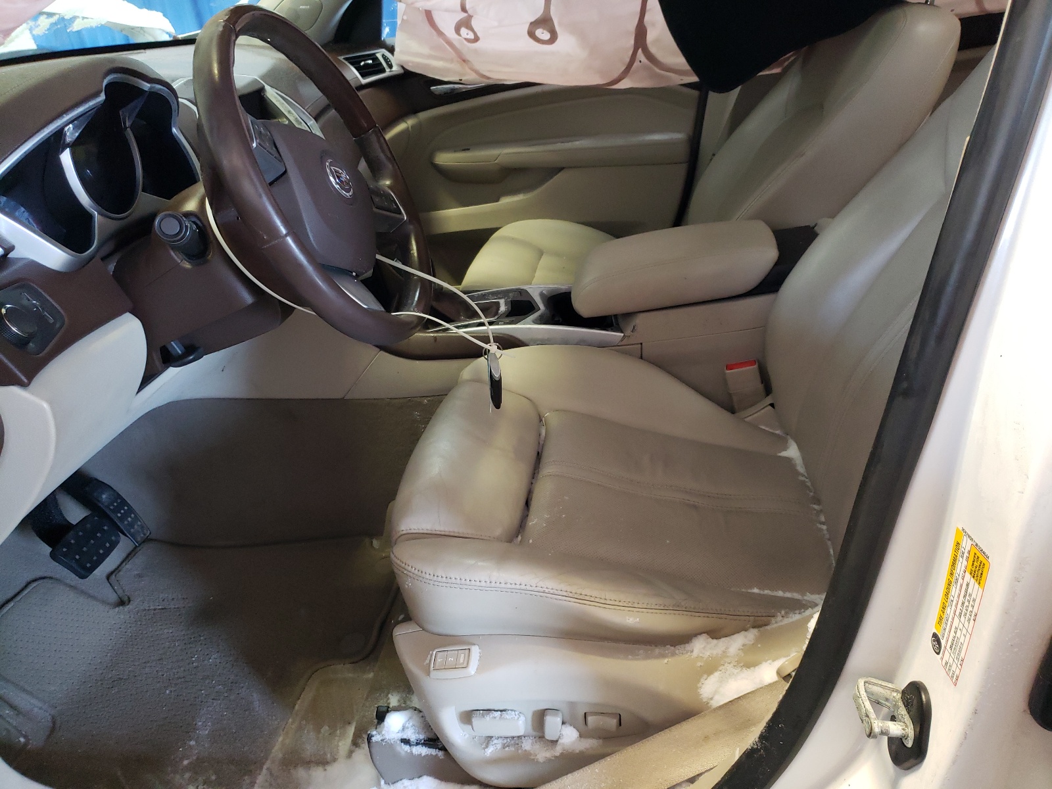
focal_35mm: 26
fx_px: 790
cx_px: 526
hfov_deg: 67.3
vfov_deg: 53.1
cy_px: 394
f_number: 1.5
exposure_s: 1/30
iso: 287
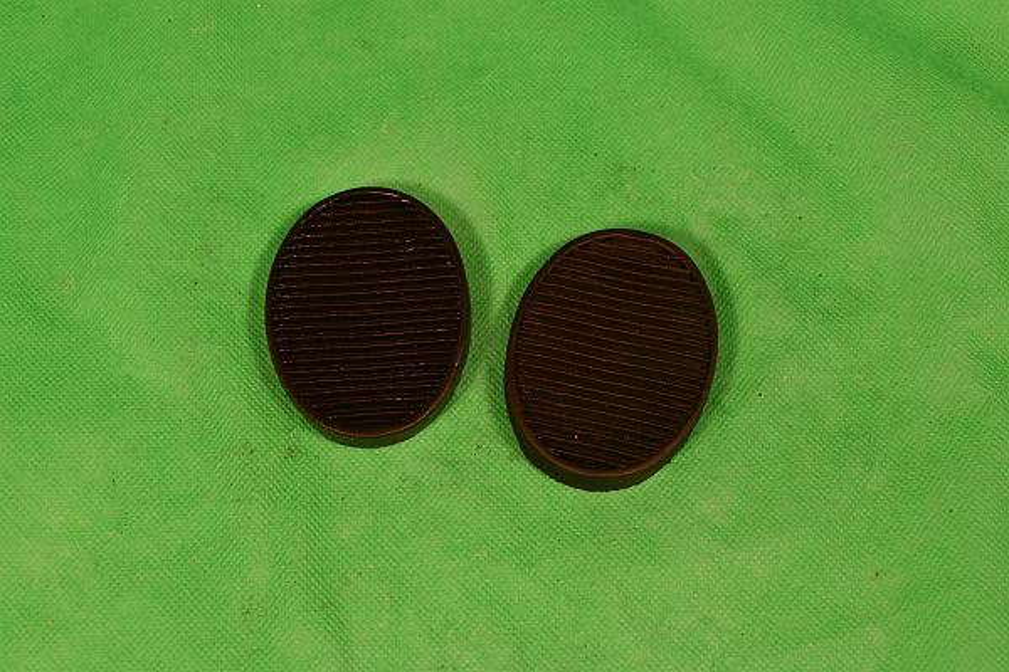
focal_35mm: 48
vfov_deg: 28.1
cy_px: 336
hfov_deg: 41.1
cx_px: 504
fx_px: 1345
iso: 360
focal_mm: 32
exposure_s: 1/250
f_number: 8
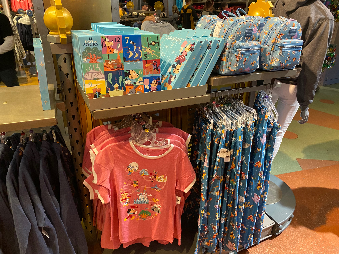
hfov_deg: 67.3
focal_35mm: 26
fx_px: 255
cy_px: 127
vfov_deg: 53.1
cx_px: 170
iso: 320
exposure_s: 1/56
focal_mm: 4.25
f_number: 1.8
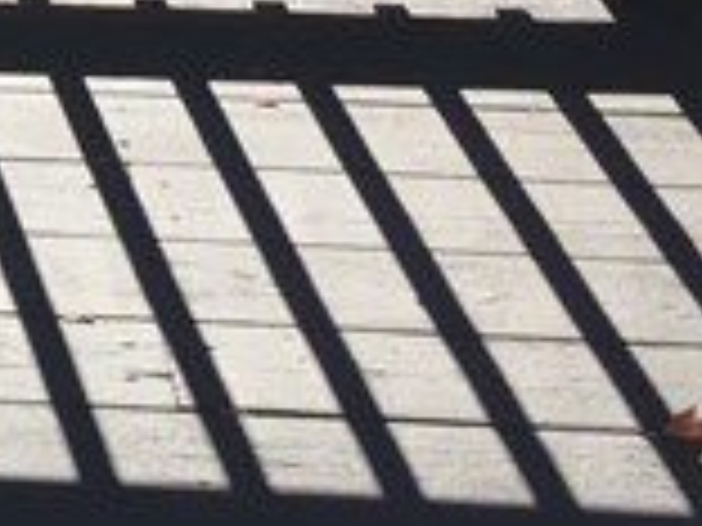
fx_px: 3853
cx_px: -774
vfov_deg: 7.4
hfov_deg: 9.6
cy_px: -706
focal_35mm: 190
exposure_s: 1/1319
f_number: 2.2
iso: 32
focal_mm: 4.15
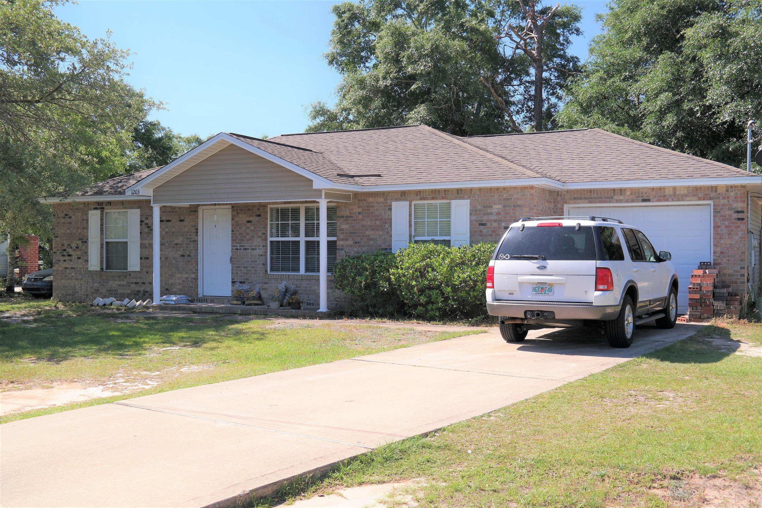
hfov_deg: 48.5
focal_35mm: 40
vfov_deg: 33.4
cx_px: 381
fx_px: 847
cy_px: 254
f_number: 6.3
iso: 100
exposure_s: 1/250
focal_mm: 26
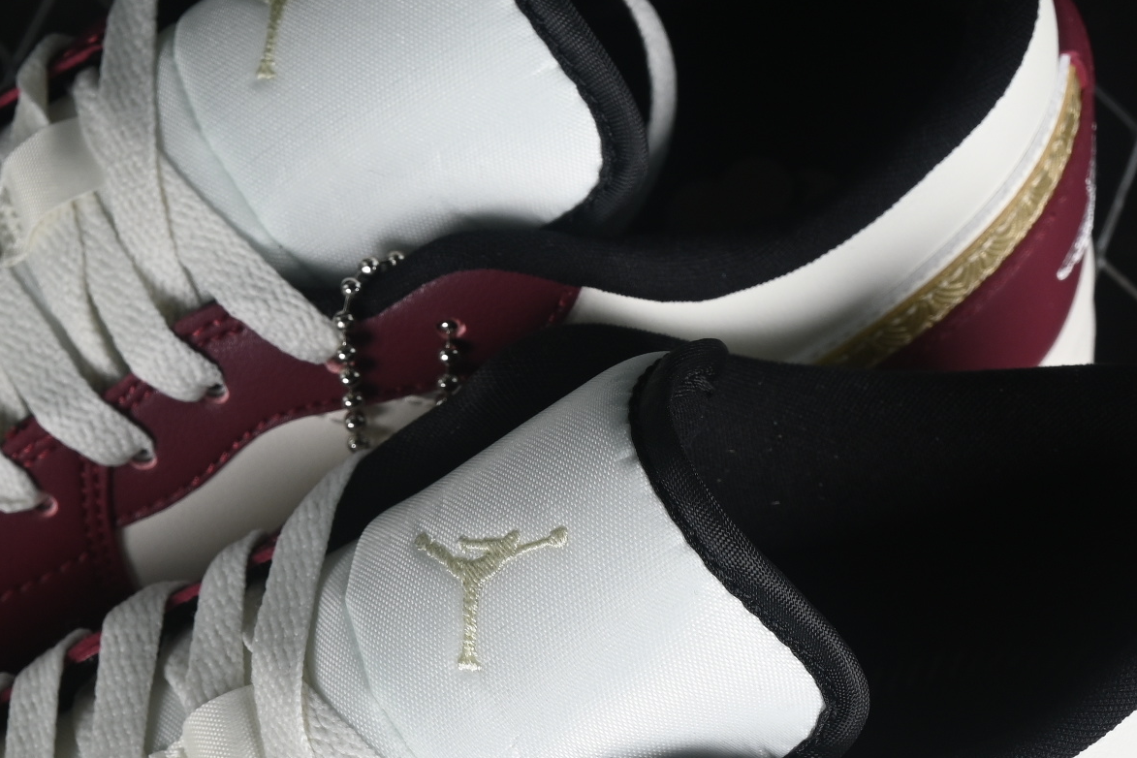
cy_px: 684
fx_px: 5621
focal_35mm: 178
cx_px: 308
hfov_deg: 11.5
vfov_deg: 7.7
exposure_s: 1/80
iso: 160
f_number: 7.1
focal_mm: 50
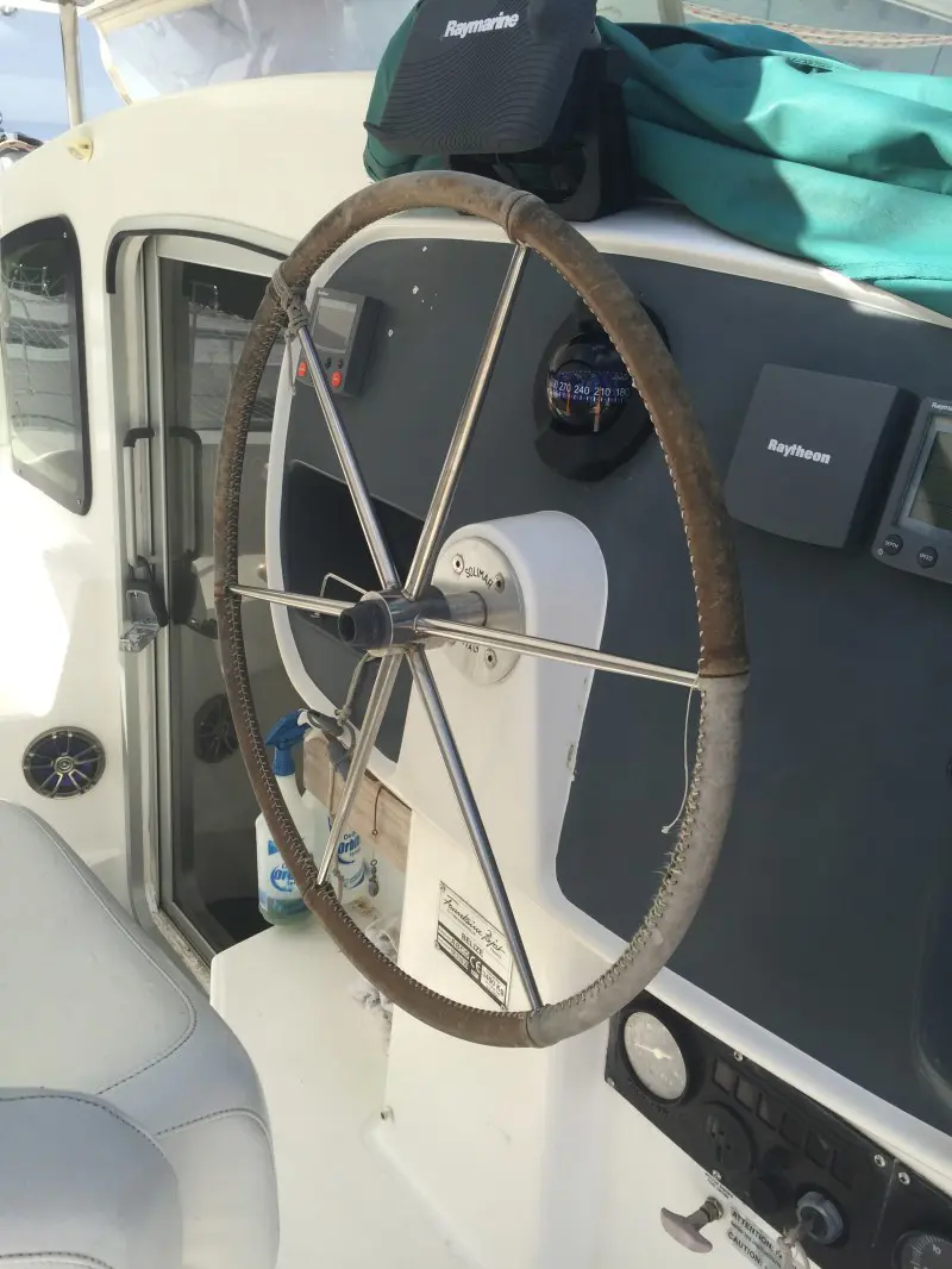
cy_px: 634
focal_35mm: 29
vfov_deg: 61.6
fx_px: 1063
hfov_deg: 48.2
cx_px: 476
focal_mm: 4.15
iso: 32
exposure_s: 1/1130
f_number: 2.2
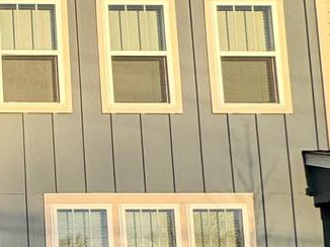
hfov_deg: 21.2
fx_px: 524
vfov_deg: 24.3
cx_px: -280
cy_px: 287
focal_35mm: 55
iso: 40
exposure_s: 1/993
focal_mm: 2.22
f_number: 2.2
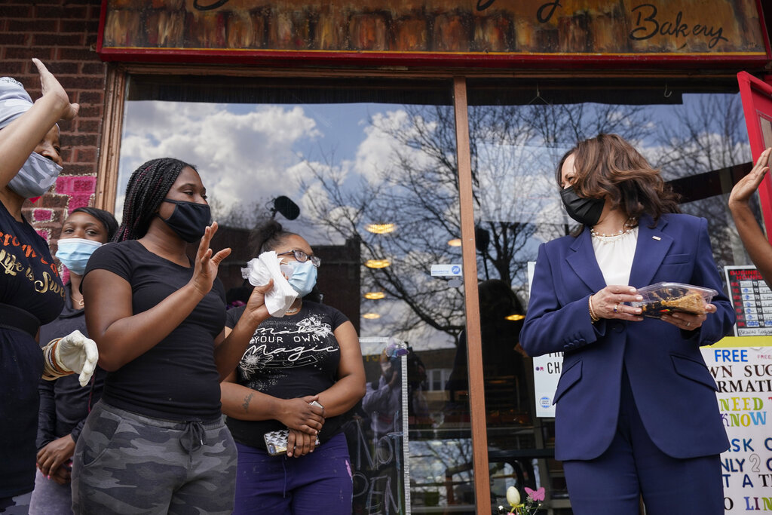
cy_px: 258
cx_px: 386
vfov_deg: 41.1
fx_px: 686
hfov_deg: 58.7
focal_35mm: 32
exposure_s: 1/400
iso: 200
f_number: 4.5
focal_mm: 32
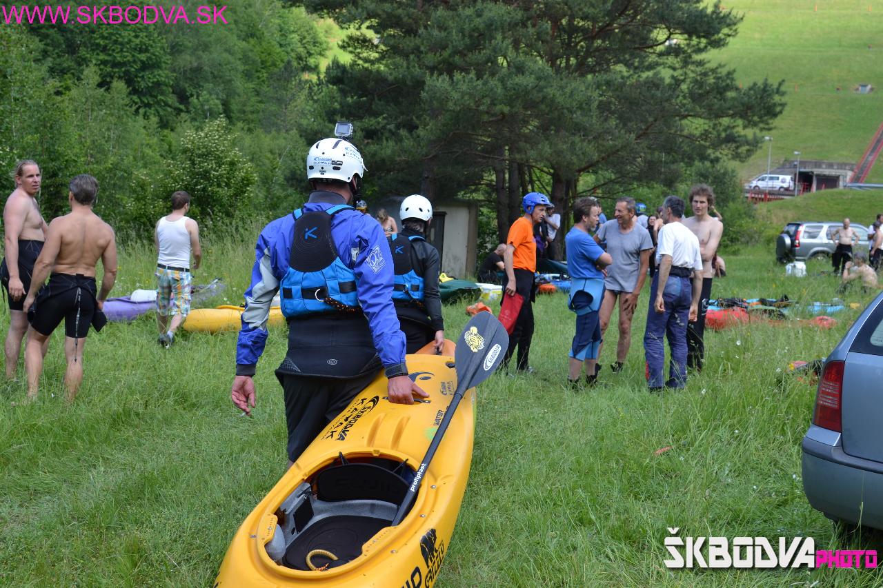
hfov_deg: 37.9
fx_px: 1287
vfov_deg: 25.7
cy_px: 294
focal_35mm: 52
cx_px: 442
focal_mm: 35
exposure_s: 1/125
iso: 100
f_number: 5.6
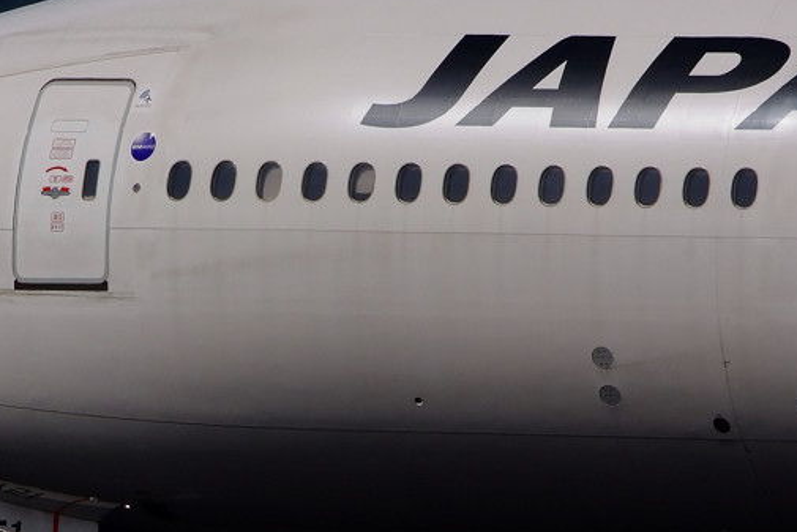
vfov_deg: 1.7
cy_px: 219
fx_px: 18202
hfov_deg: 2.5
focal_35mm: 822
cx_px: 316
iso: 200
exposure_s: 1/1500
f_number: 14
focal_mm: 270
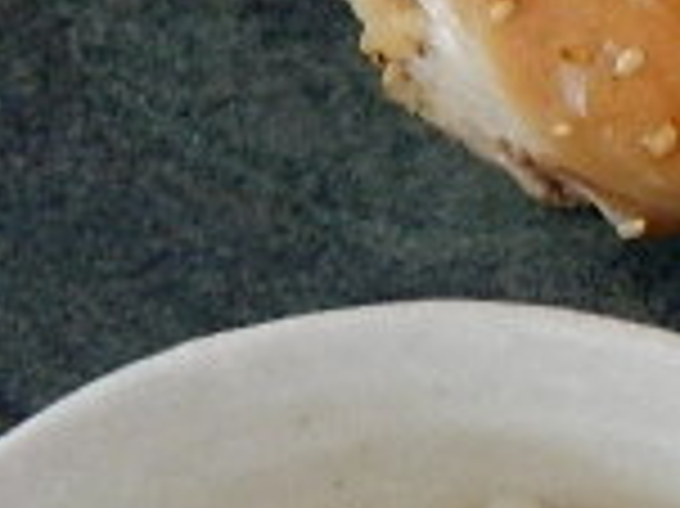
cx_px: 1189
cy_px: 548
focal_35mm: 170
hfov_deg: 10.9
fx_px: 3337
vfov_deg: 8.7
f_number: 3.1
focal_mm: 4.5
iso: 250
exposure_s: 1/30
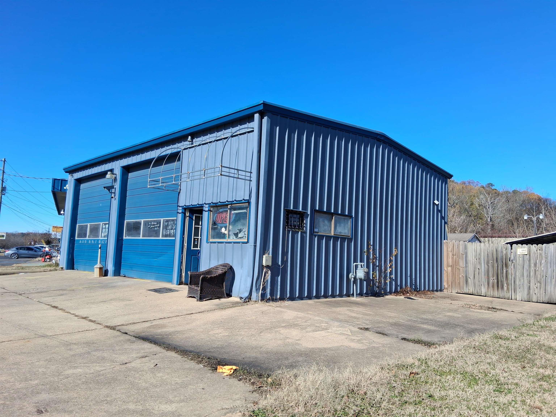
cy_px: 208
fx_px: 418
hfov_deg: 67.3
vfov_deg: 53.1
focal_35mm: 26
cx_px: 278
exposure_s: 1/460
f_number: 1.8
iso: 25
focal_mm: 3.98
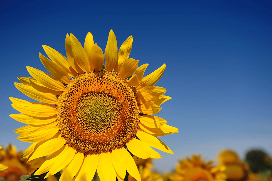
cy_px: 90
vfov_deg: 17.5
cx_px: 136
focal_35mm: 78
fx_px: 589
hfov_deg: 26.0
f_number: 9
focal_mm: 78
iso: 500
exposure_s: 1/2500
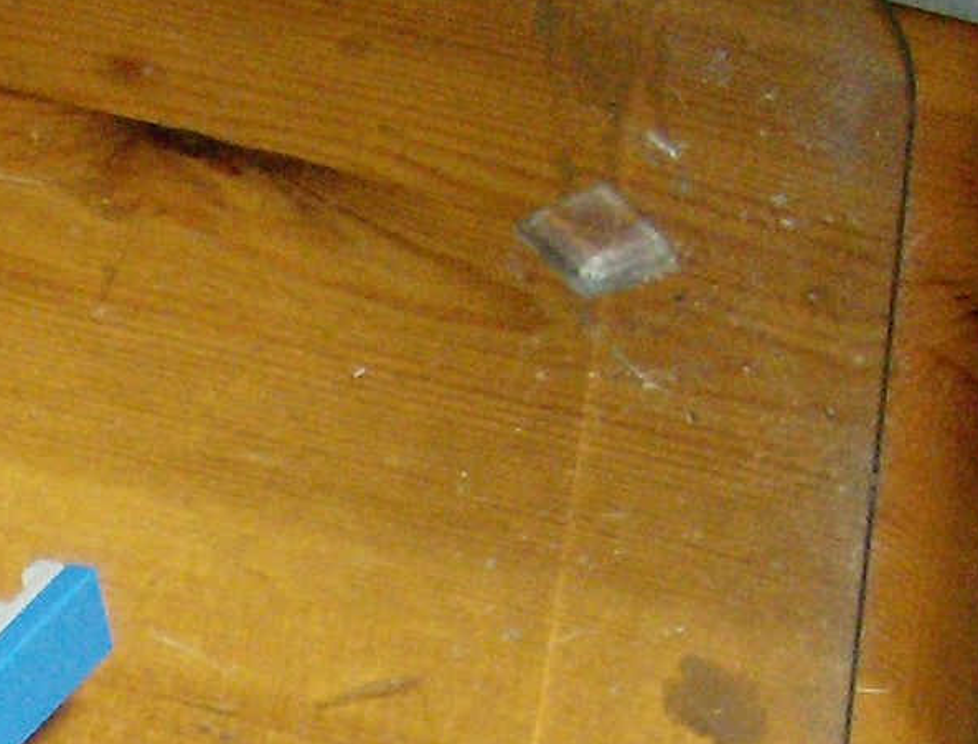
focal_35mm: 170
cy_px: 1447
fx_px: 4827
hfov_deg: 10.6
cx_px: -968
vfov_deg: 8.4
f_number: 2.8
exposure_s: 1/60
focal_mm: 6
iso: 200
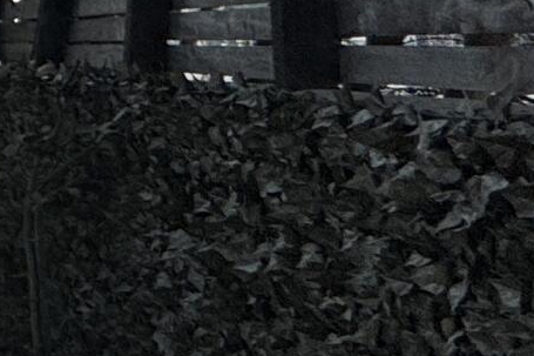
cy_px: -74
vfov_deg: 13.8
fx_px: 1423
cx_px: -1204
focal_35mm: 96
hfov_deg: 10.5
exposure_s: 1/1477
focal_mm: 2.22
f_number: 2.2
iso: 40
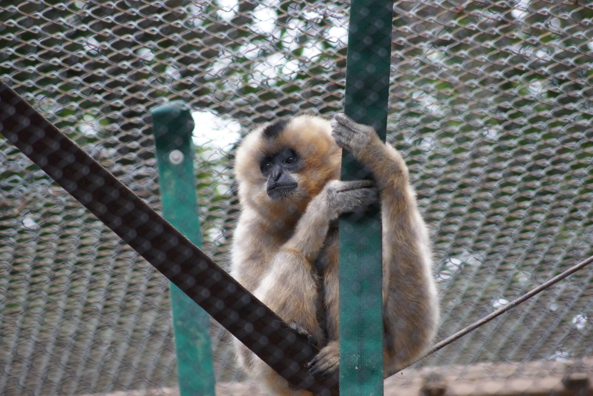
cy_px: 198
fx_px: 4942
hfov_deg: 6.9
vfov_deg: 4.6
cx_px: 296
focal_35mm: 300
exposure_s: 1/400
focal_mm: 200
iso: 1600
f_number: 5.6
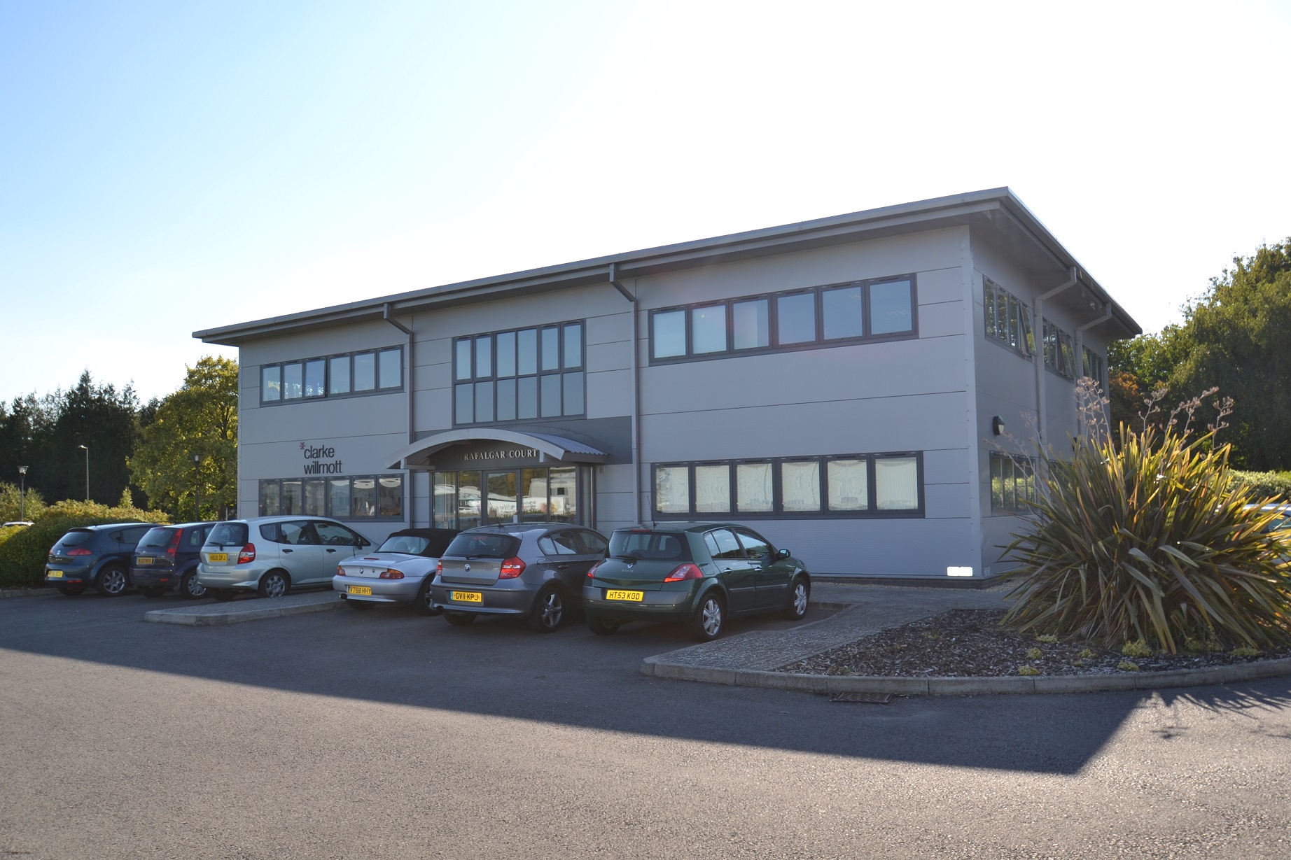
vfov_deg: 47.9
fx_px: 968
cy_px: 430
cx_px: 646
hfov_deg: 67.4
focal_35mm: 27
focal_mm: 18
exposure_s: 1/200
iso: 100
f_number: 7.1
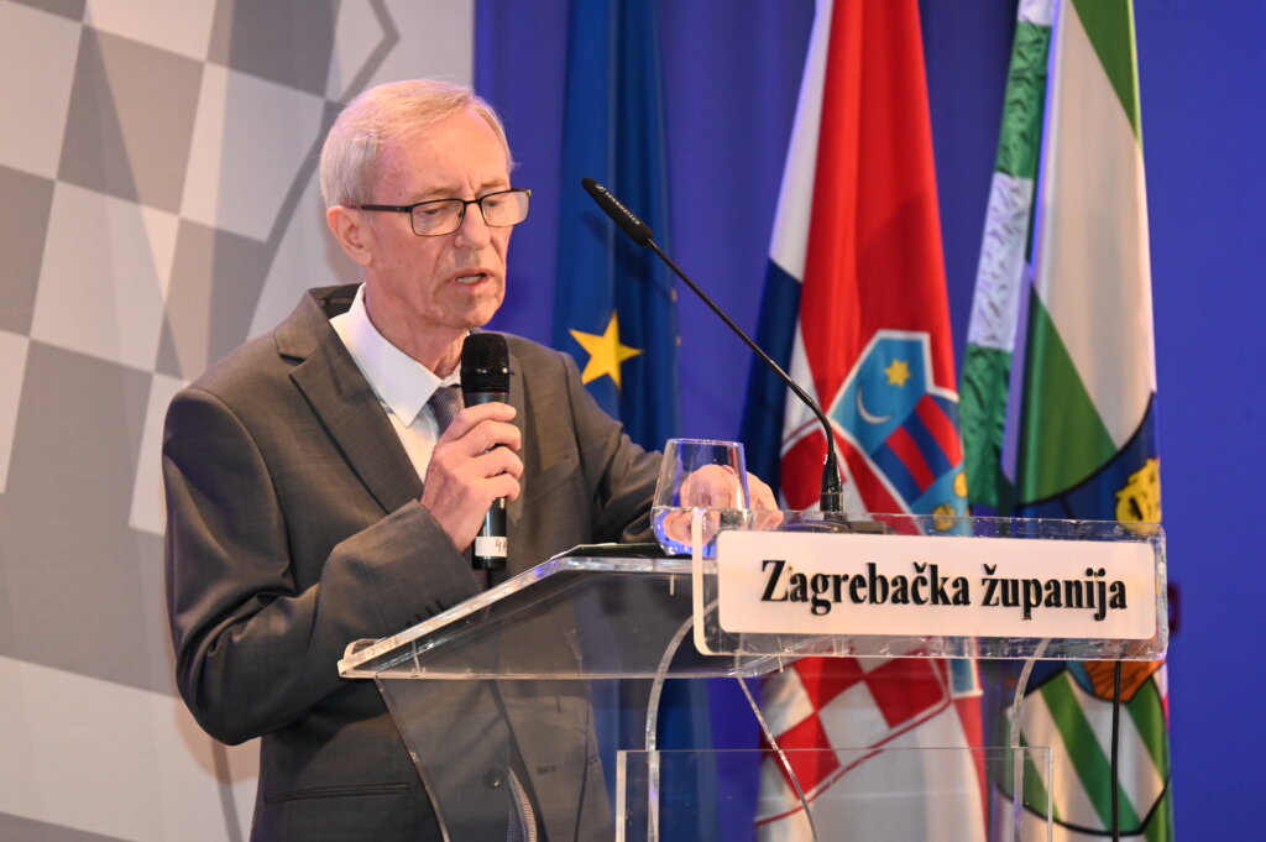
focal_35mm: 200
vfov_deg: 6.9
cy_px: 421
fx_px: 7028
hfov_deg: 10.3
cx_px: 633
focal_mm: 200
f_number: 6.3
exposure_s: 1/200
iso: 5600
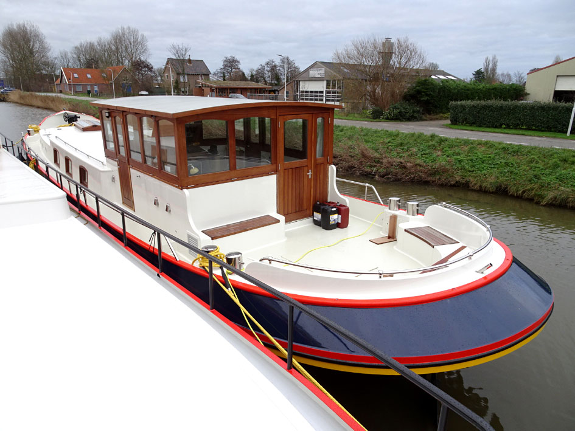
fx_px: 399
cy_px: 216
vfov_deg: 56.8
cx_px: 288
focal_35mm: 24
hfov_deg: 71.6
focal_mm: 4.1
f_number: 3.5
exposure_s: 1/50
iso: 80
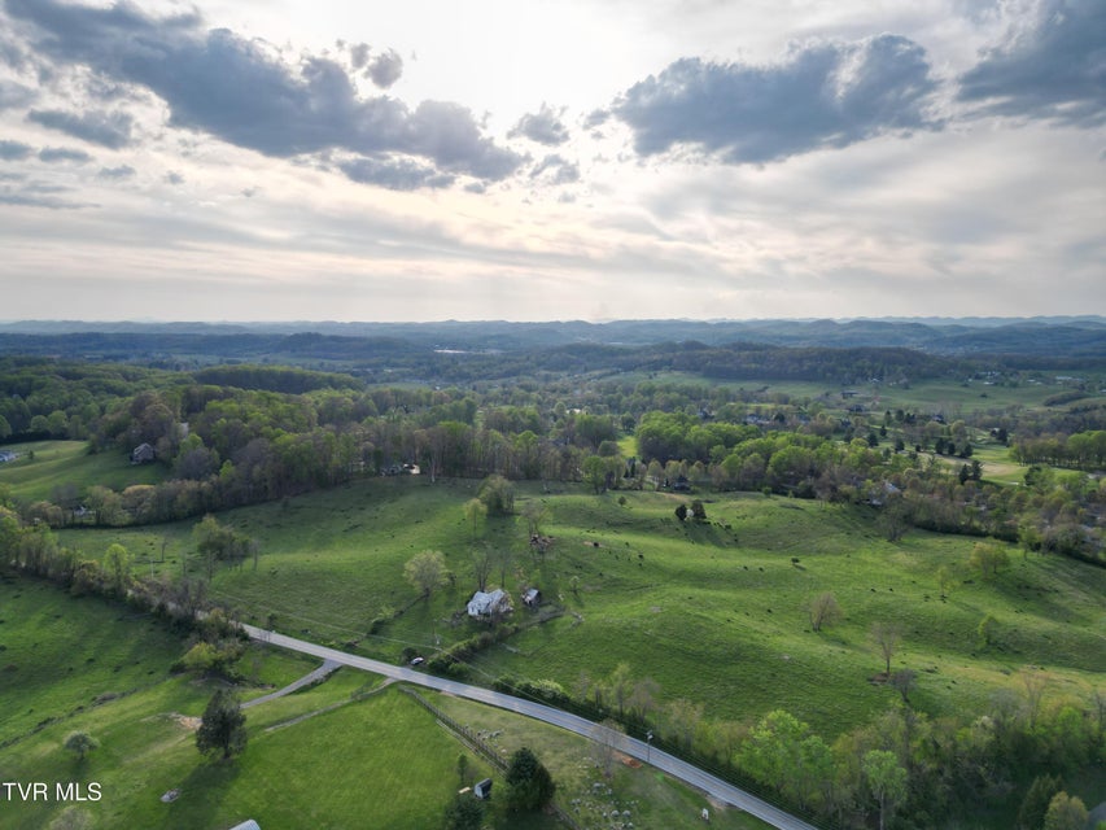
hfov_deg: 71.6
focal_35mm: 24
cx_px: 553
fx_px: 767
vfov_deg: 56.8
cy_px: 415
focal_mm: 6.72
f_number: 1.7
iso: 100
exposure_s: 1/2500
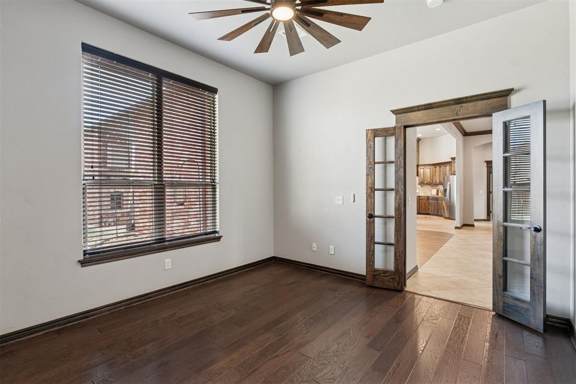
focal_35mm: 17
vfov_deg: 70.4
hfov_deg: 93.3
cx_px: 288
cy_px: 192
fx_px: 272
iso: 200
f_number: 7.1
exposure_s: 1/15
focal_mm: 17
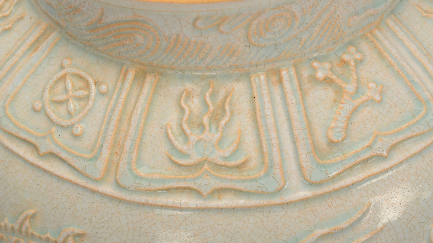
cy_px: 107
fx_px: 868
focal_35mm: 76
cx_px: 218
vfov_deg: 16.0
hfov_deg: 28.0
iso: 100
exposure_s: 1/160
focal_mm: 45
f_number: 18
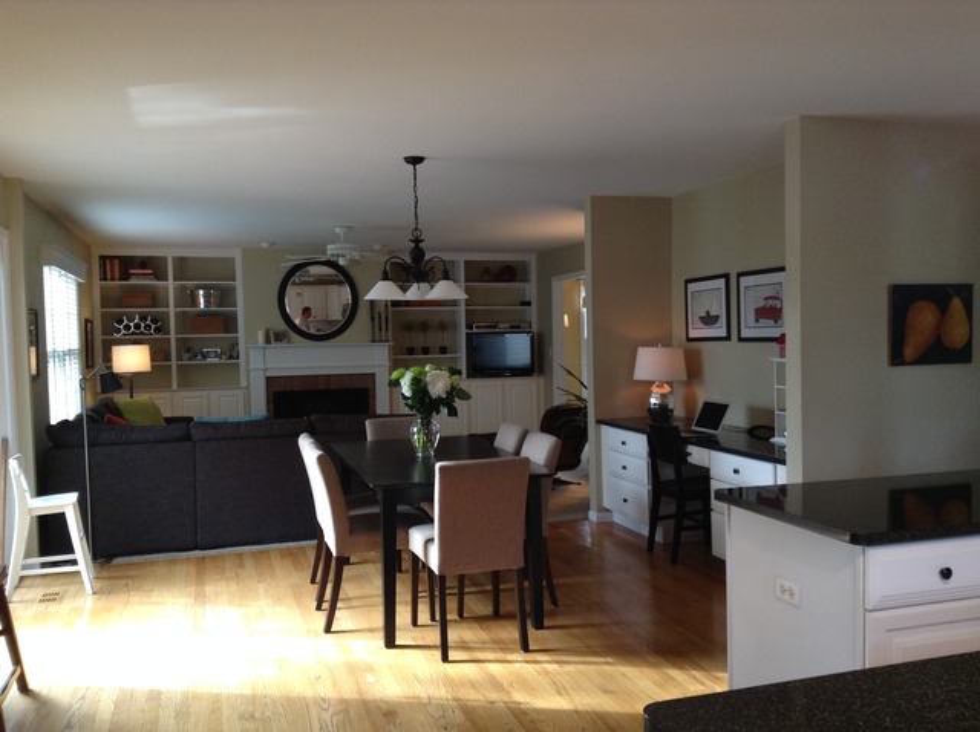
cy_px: 366
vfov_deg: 42.8
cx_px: 490
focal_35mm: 33
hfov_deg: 55.4
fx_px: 933
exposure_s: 1/24
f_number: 2.4
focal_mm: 3.3
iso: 80
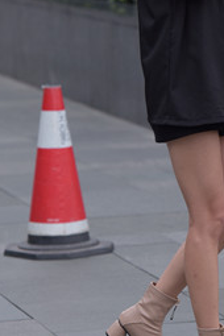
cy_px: 91
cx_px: 186
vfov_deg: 8.8
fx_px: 2193
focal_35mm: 235
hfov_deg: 5.8
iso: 640
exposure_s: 1/640
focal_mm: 125
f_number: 4
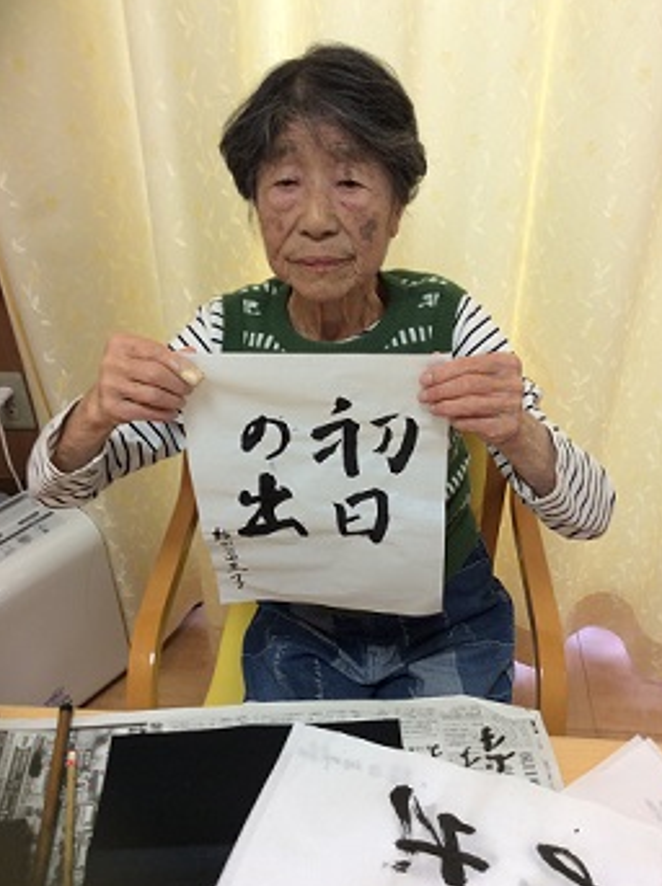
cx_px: 341
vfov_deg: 52.7
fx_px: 895
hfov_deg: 40.6
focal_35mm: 35
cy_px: 439
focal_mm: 3.3
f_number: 2.4
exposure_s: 1/40
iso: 40
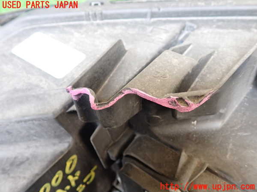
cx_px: 128
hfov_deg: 60.0
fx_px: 223
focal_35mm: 30
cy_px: 96
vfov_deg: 46.8
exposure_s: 1/30
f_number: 2.3
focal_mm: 5.4
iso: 400
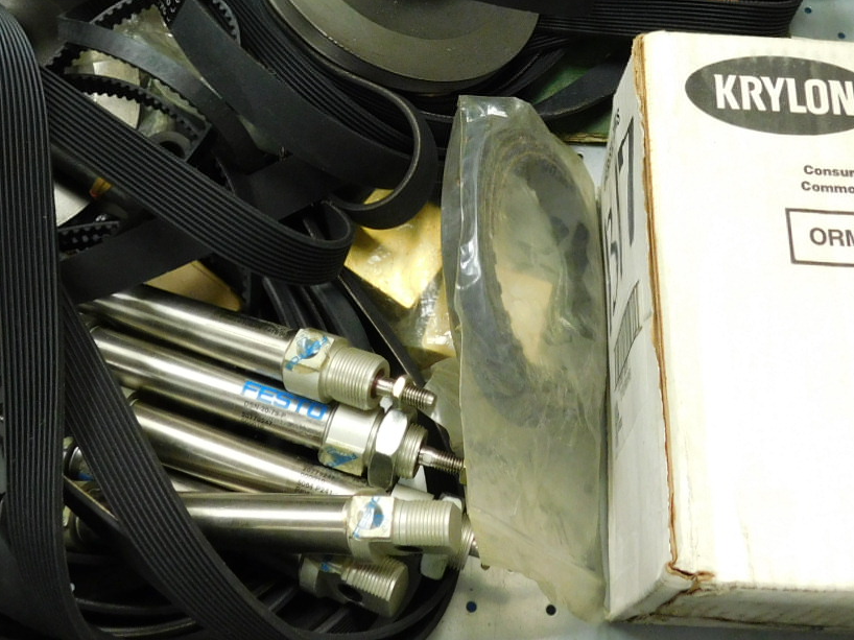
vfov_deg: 31.0
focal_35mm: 45
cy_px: 89
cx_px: 460
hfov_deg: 42.1
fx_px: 1110
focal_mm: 4
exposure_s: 1/30
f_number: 3
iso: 220
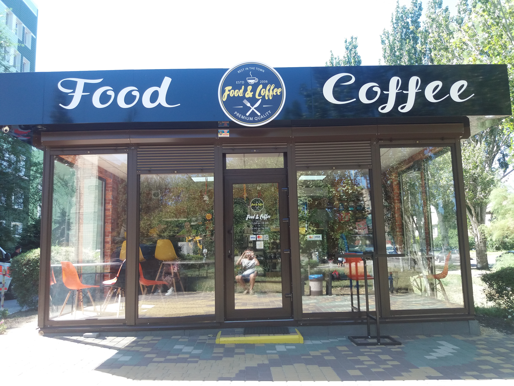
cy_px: 193
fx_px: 416
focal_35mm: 28
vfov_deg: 49.7
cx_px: 257
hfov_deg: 63.4
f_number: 1.9
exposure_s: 1/212
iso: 64
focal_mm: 3.7
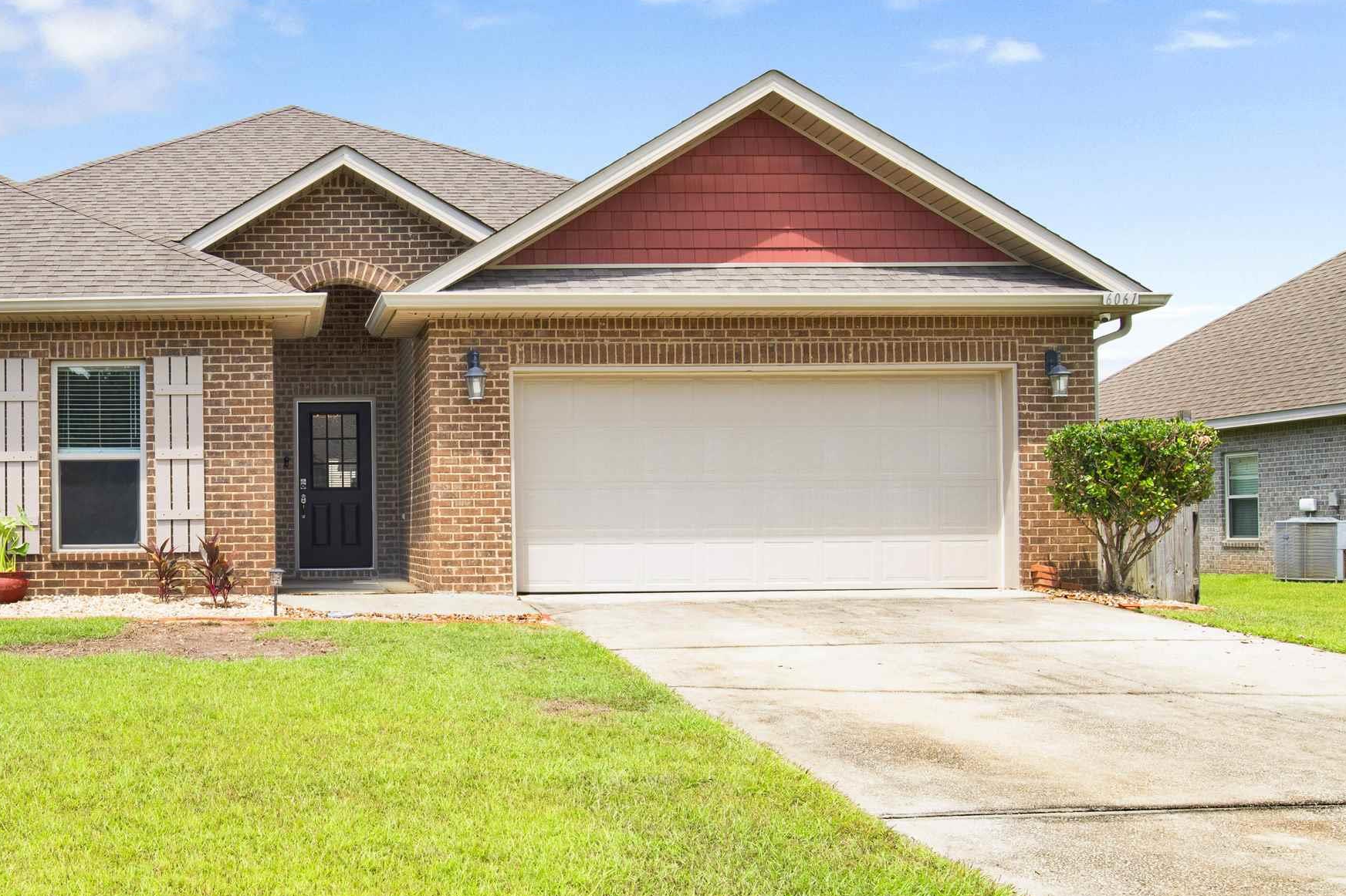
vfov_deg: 35.8
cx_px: 289
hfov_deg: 49.2
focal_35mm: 37
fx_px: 1383
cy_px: 524
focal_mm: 21
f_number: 11
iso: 200
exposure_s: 1/160
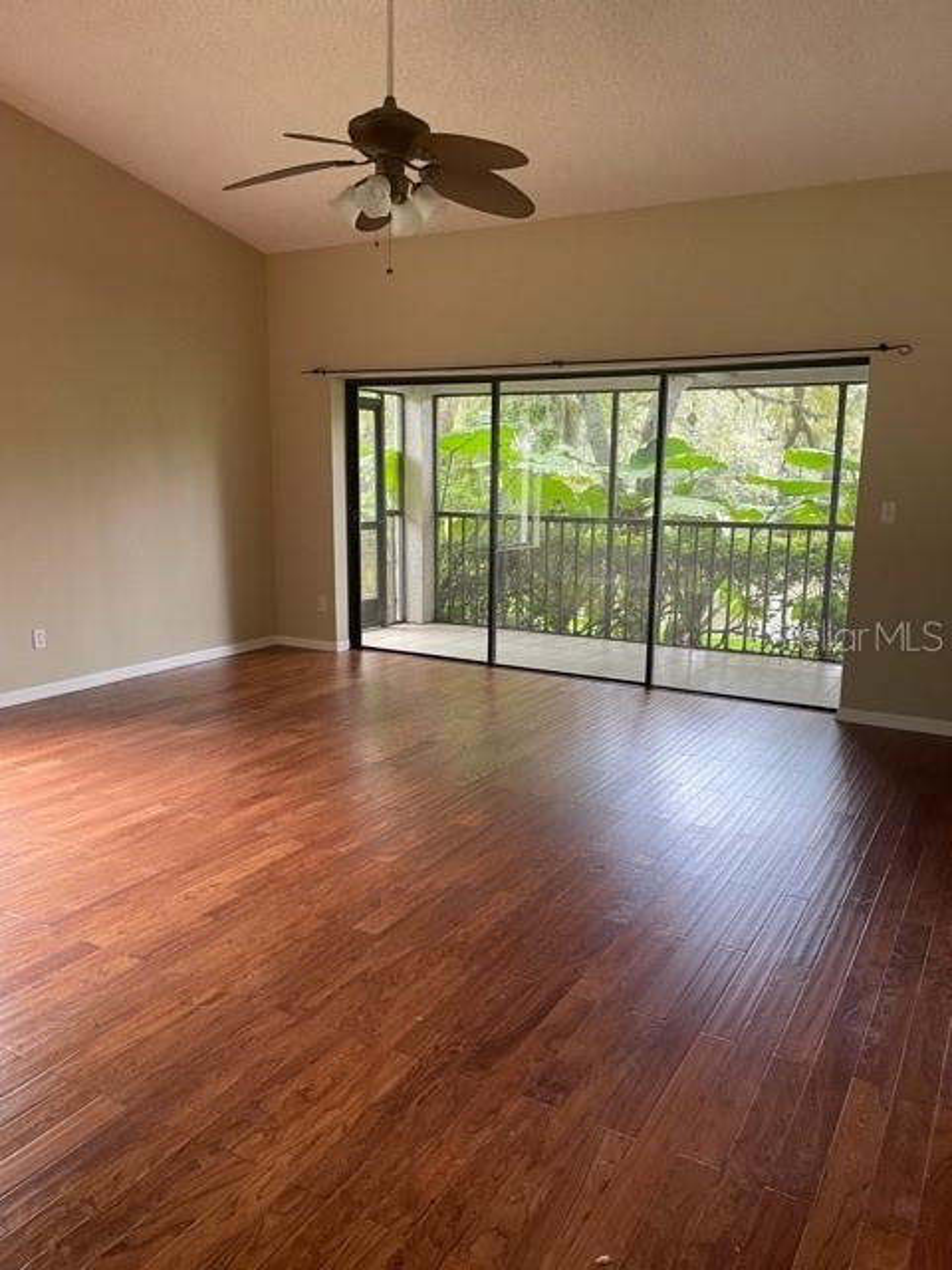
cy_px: 635
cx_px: 476
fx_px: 953
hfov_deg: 53.1
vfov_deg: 67.3
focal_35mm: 26
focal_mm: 4.2
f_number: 1.6
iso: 100
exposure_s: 1/60
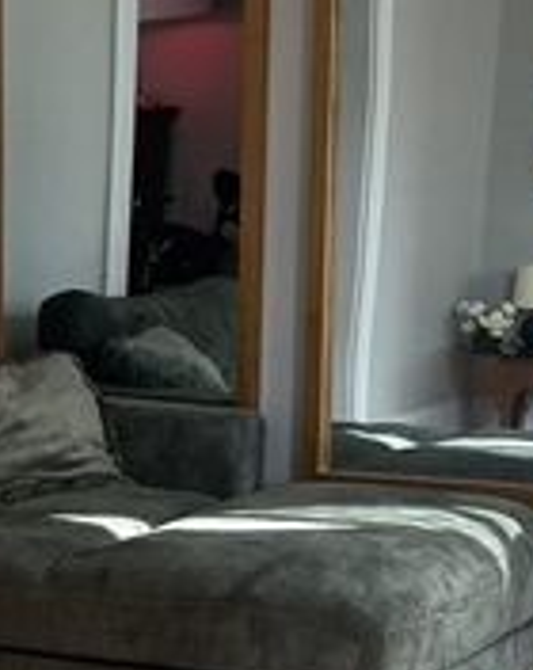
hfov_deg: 13.2
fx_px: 2196
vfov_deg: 17.0
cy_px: 662
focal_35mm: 111
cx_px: -202
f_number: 1.6
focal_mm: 5.1
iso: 64
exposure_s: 1/122
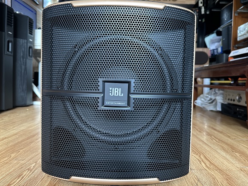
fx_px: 179
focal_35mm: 25
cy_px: 93
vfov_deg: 54.9
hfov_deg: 69.4
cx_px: 128
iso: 250
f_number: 1.78
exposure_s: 1/50
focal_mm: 6.86
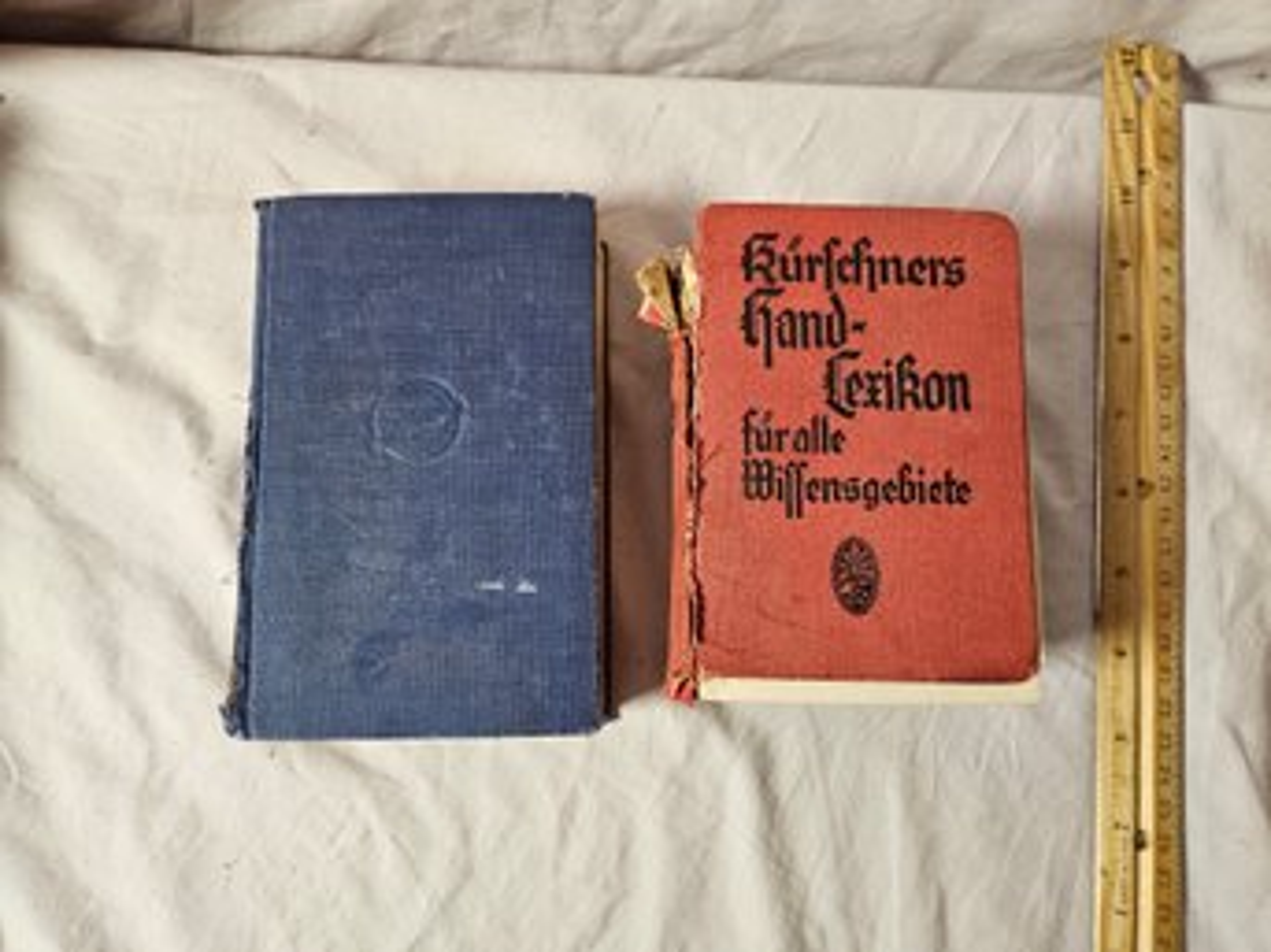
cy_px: 476
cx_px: 636
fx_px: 844
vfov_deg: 58.8
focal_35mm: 23
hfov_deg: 73.9
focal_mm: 5.4
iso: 160
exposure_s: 1/120
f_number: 1.8
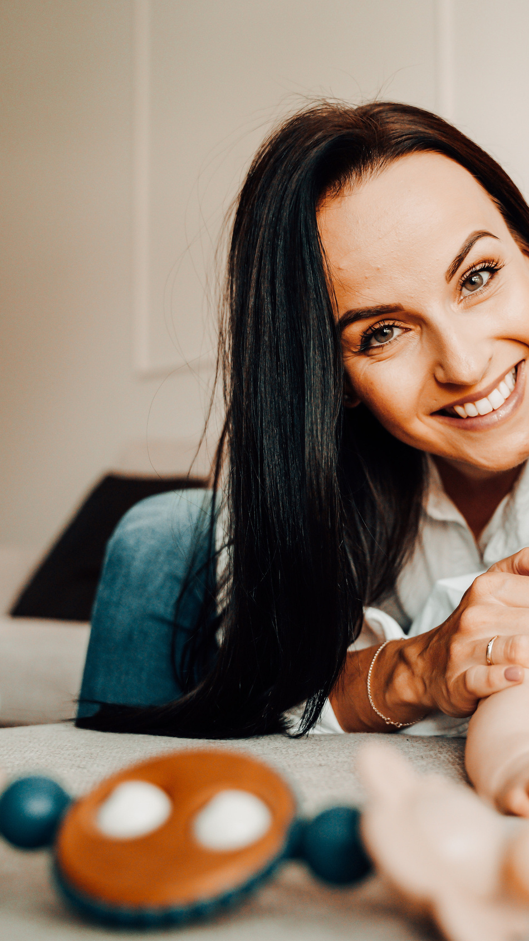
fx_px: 1362
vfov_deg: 38.1
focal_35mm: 55
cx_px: 432
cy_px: 475
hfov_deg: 21.7
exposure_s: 1/160
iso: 1250
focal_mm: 34.4
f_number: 2.8
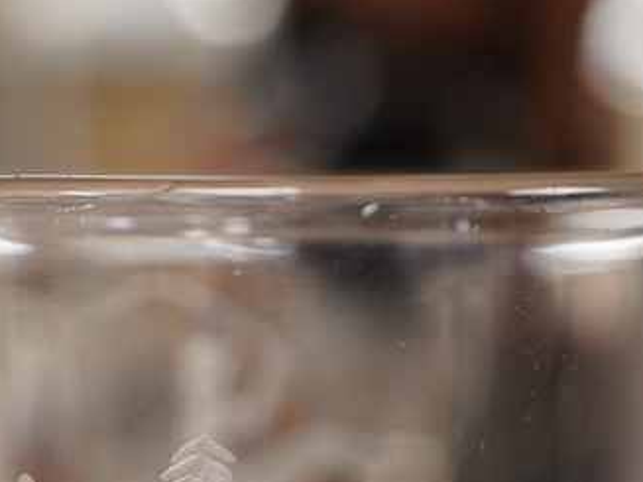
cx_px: 319
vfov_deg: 12.0
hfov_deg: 16.6
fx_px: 2210
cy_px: 689
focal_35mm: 119
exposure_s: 1/125
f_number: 8
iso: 1250
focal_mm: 30
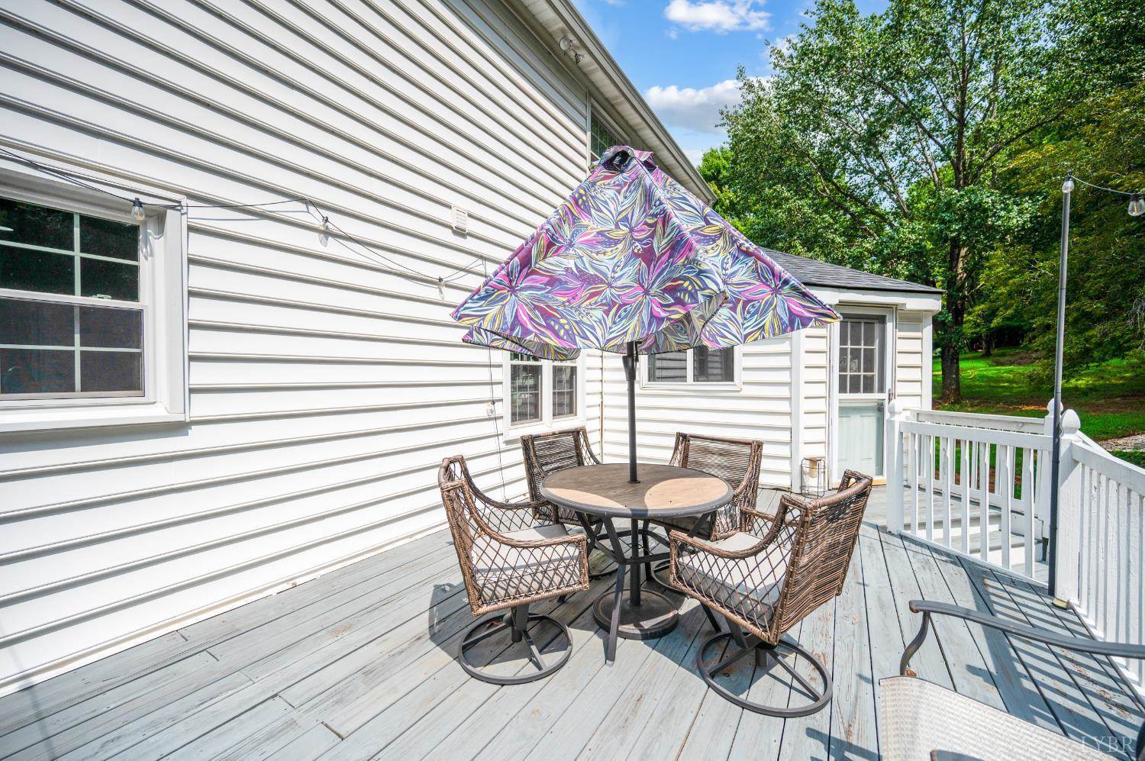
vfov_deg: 81.1
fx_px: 445
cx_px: 572
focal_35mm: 14
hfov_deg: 104.3
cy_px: 380
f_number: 4
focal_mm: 14
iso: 640
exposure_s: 1/6400
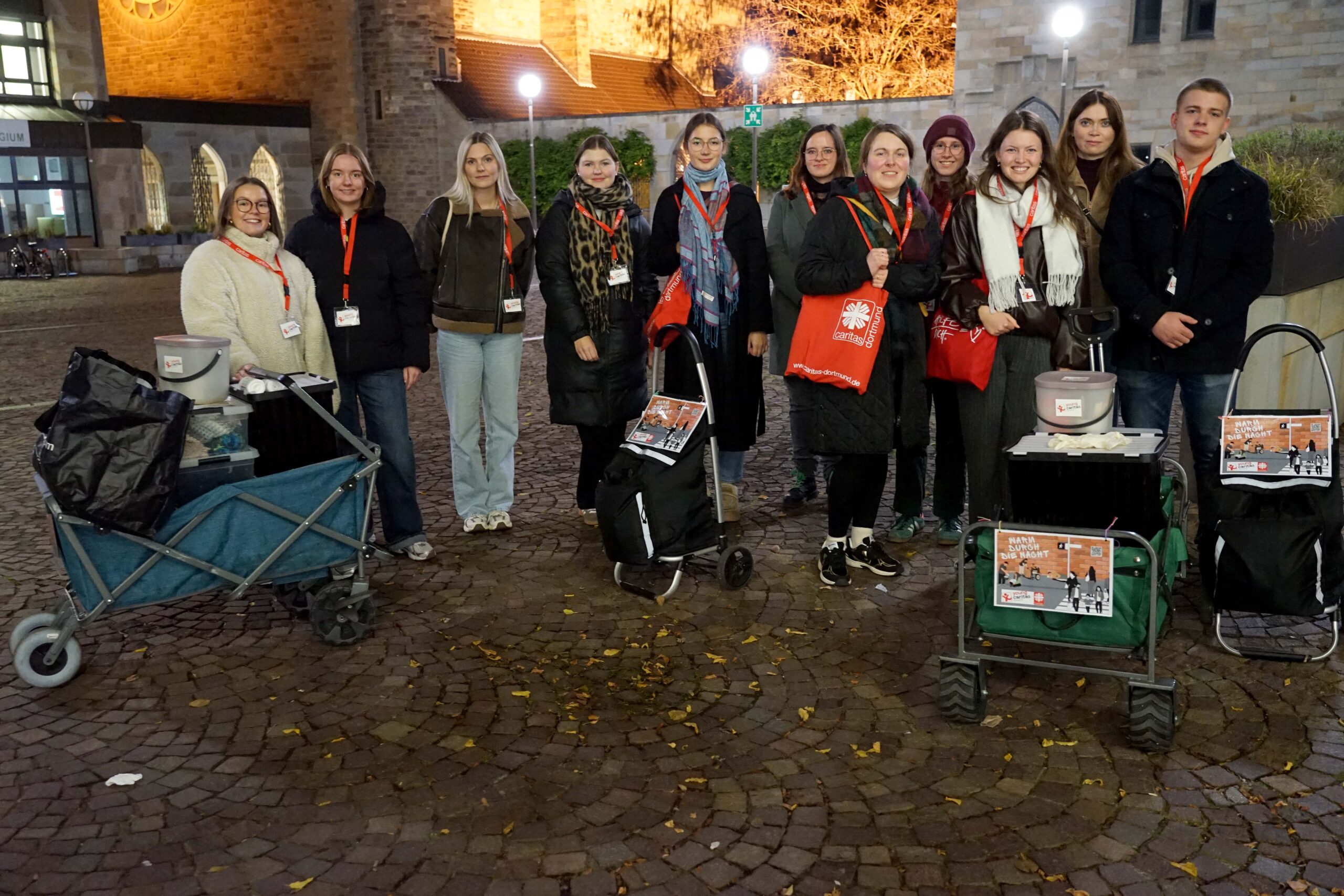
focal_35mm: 33
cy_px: 448
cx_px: 672
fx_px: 1232
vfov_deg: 40.0
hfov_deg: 57.2
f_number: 4
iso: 6400
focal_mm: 33
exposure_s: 1/8
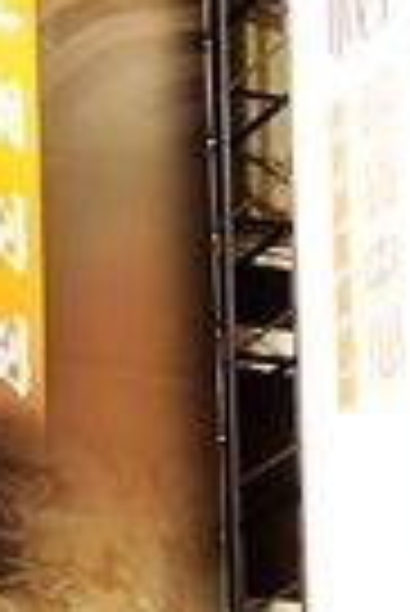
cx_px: -349
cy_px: 868
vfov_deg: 9.0
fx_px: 3817
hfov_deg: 6.0
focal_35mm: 224
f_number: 2.8
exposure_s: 1/50
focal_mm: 17.27
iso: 640
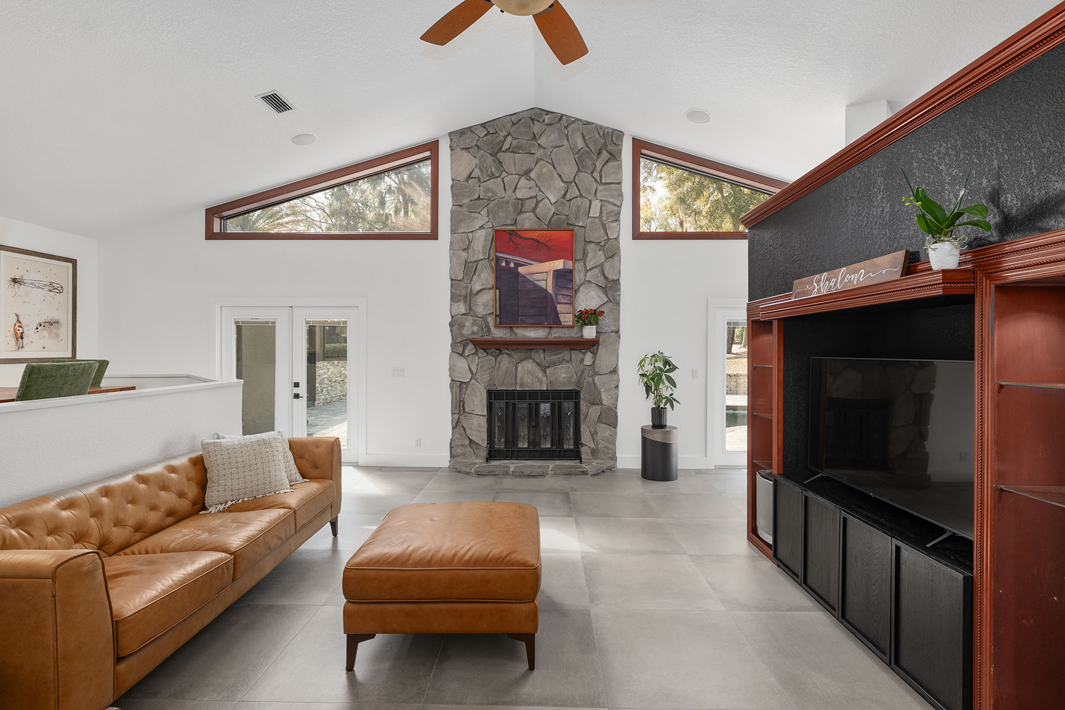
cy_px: 355
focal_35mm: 16
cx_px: 532
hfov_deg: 96.7
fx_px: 473
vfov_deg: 73.7
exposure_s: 1/6
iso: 320
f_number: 7.1
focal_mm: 16
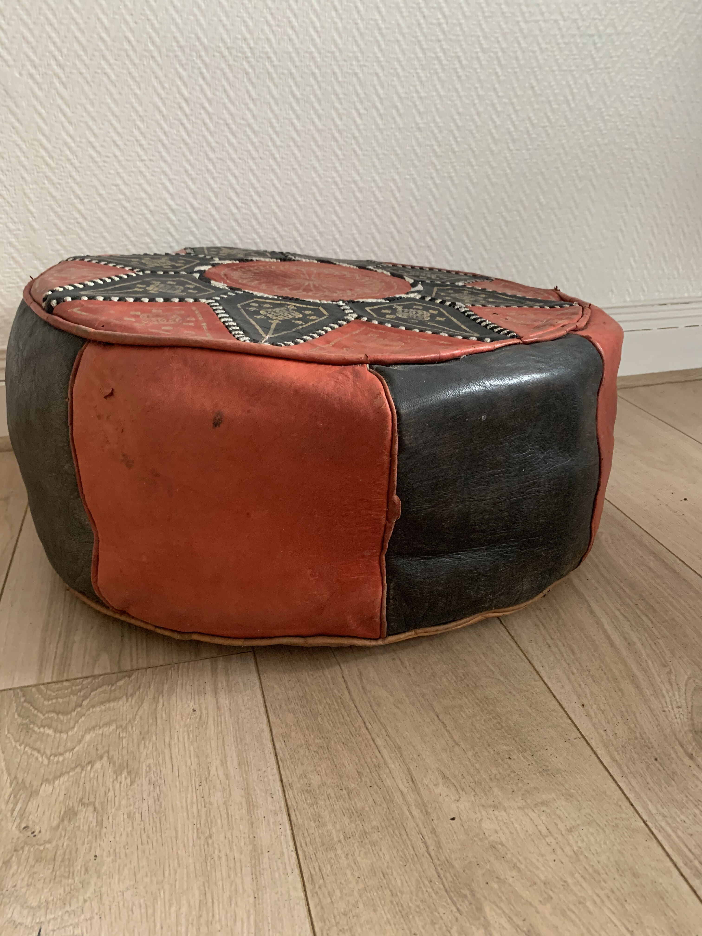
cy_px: 468
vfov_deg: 67.3
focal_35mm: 26
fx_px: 703
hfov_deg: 53.1
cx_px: 351
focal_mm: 4.25
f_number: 1.8
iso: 320
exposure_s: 1/60
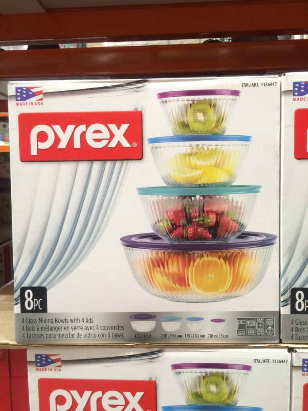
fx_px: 344
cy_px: 206
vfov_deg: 61.7
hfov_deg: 48.2
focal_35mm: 29
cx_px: 154
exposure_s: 1/33
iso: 125
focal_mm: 4.15
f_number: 2.2
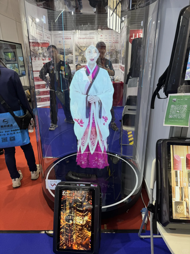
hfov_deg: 56.8
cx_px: 95
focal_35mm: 24
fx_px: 176
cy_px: 127
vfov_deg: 71.6
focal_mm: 6.76
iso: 64
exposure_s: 1/100
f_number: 1.78
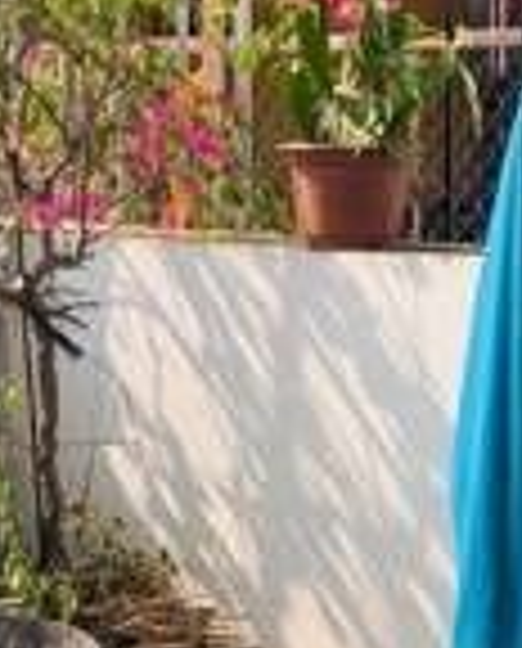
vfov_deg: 15.6
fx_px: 2365
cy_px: 256
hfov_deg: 12.6
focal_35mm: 123
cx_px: 124
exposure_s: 1/856
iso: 25
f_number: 1.8
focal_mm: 4.25
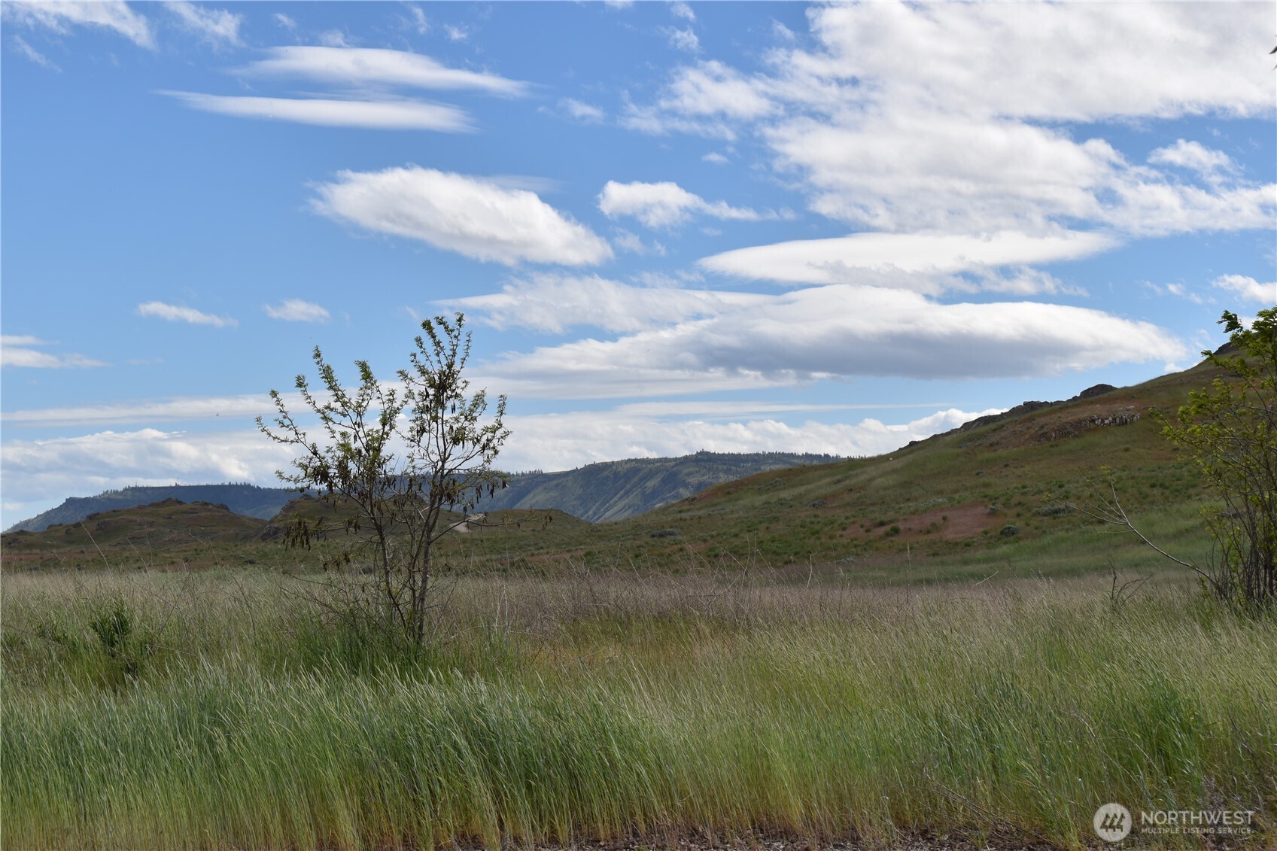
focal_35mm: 75
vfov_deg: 18.2
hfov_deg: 27.0
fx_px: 2660
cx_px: 638
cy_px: 426
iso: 100
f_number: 10
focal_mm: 50
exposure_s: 1/400
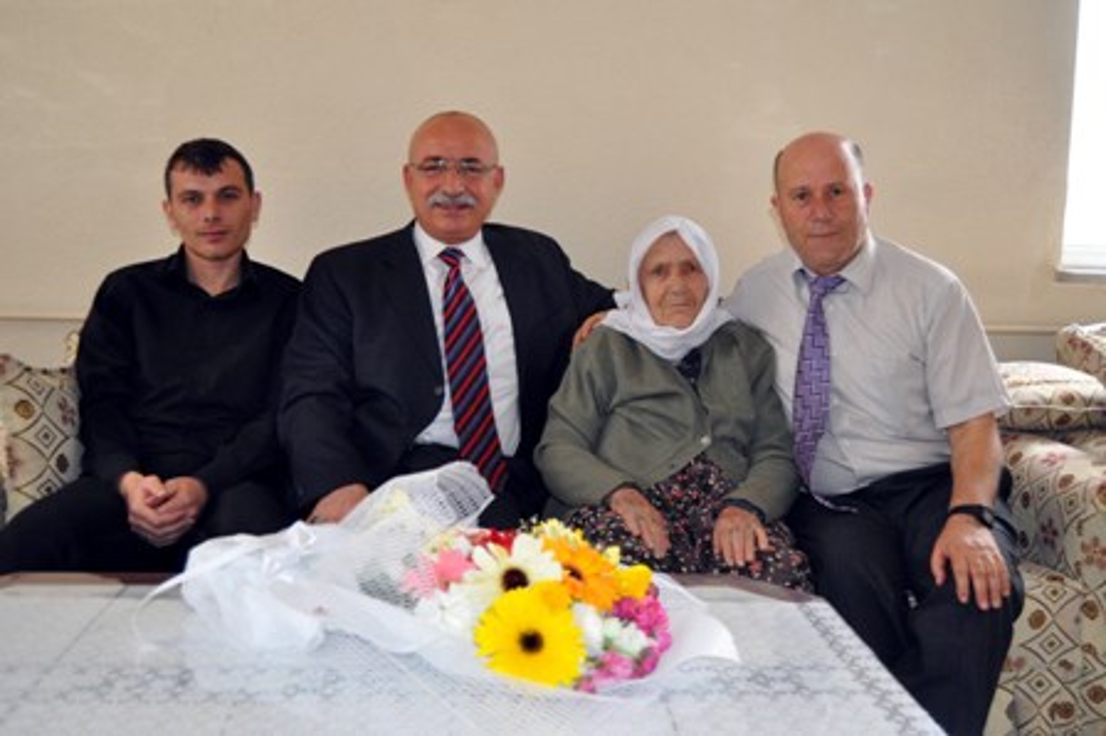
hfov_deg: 53.2
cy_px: 368
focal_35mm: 36
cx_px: 553
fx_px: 1105
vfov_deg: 36.8
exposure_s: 1/60
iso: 800
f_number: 3.8
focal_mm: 24
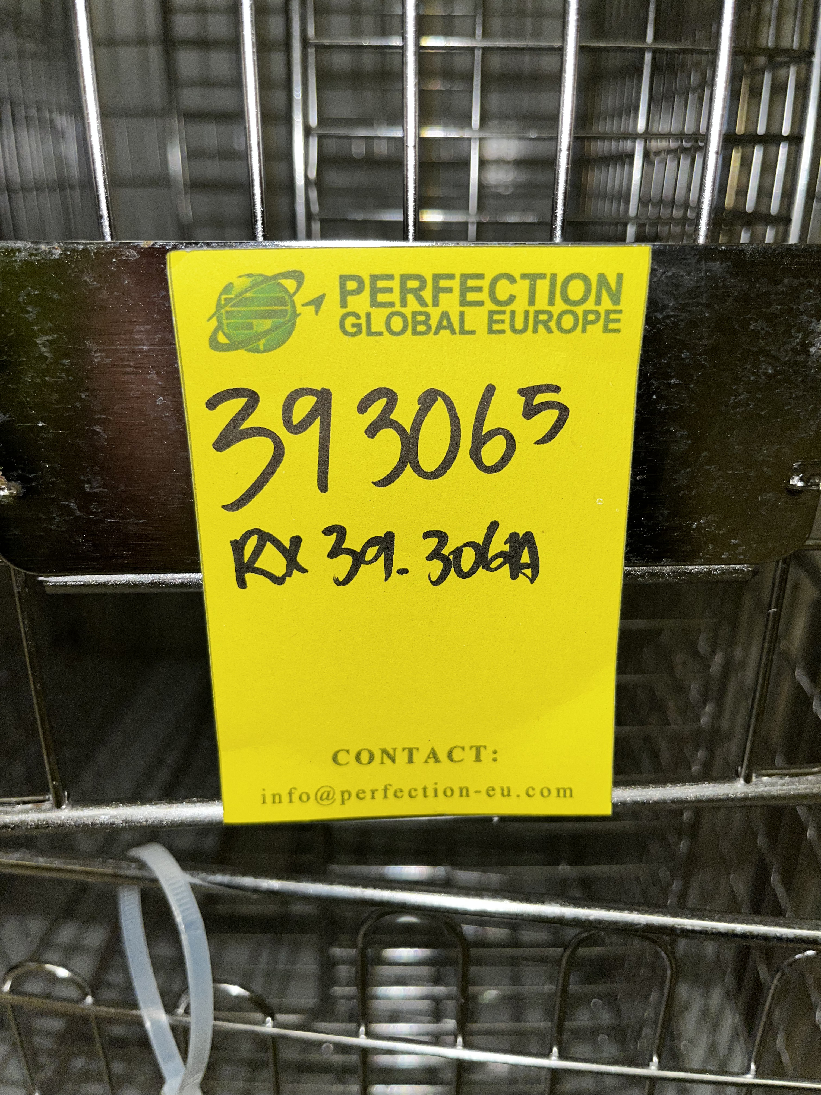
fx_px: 822
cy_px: 548
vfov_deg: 67.3
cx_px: 410
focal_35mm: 26
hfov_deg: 53.1
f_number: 1.6
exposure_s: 1/858
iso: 32
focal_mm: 5.1
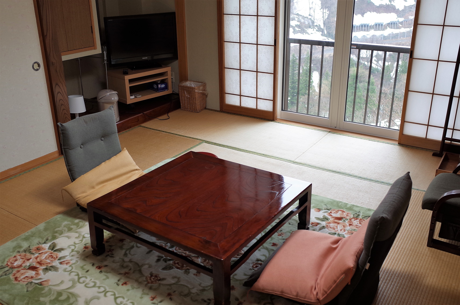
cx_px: 230
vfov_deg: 37.7
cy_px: 152
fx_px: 446
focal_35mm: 35
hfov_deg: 54.5
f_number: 2.8
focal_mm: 18.3
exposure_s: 1/40
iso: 140
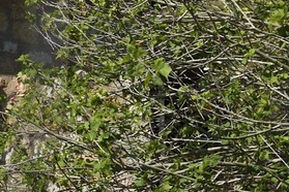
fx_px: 1333
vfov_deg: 8.3
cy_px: 37
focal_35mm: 166
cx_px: -358
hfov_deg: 10.9
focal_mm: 29
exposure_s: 1/500
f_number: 11
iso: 200
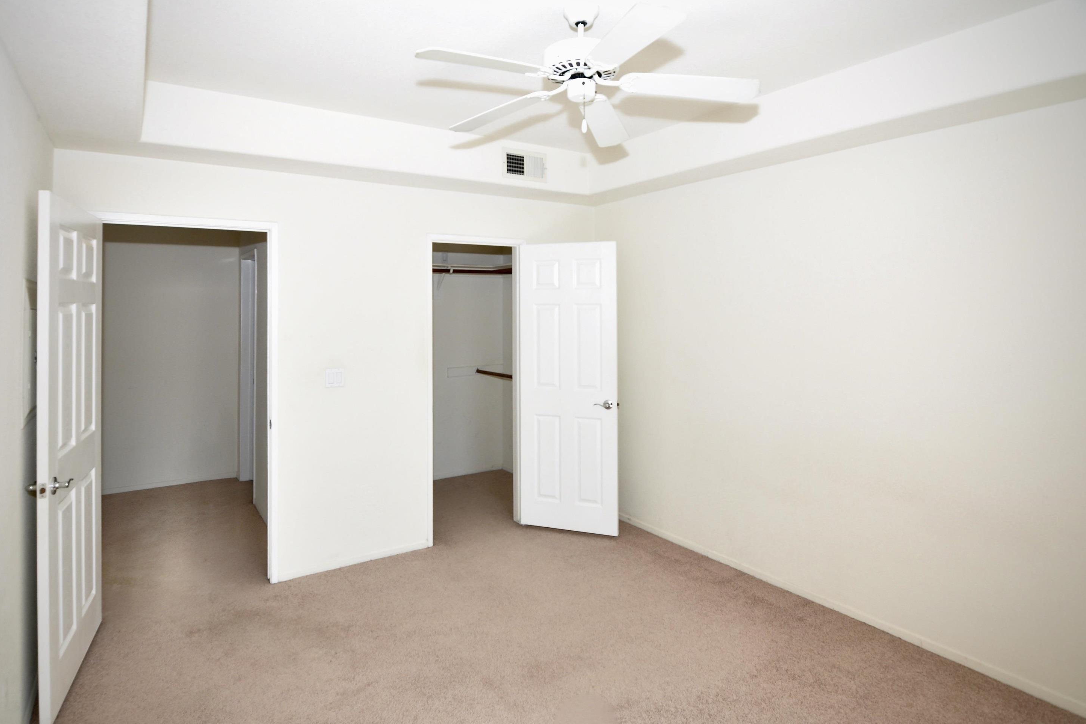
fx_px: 529
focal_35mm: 18
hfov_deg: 91.5
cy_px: 376
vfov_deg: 68.8
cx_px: 528
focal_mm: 11
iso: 400
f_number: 5
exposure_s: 1/100
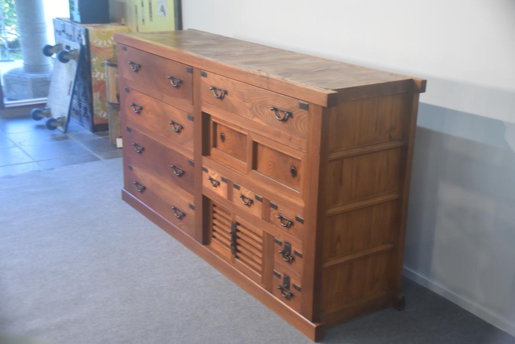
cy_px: 172
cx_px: 258
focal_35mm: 48
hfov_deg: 41.1
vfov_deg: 28.1
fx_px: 687
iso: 1400
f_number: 4.2
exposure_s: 1/60
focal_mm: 32
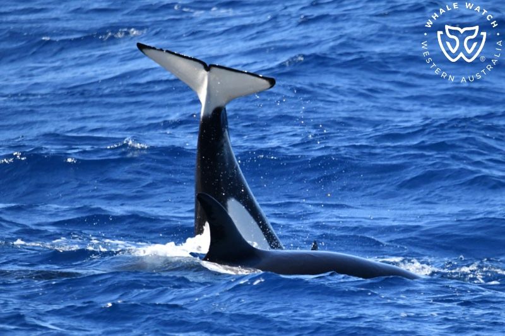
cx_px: 252
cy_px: 168
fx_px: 8414
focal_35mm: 600
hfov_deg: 3.4
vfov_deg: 2.3
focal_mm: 600
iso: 2800
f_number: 6.3
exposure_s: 1/8000
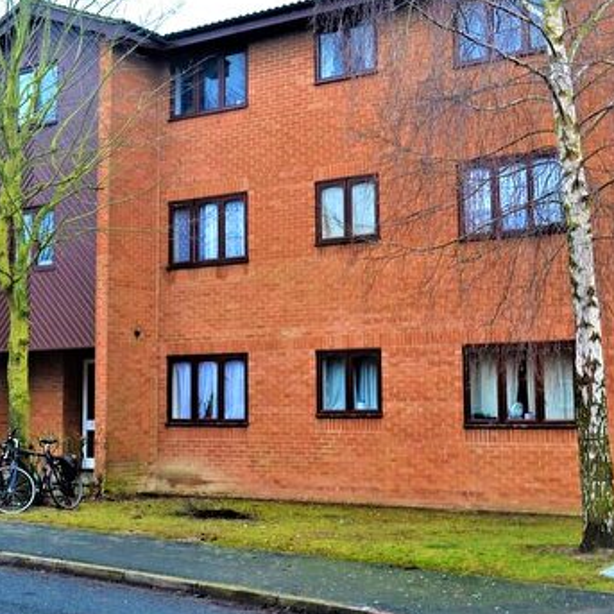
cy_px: 250
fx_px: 1044
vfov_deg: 32.7
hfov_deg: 32.8
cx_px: 304
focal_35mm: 52
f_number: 5.6
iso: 250
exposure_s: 1/125
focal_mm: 20
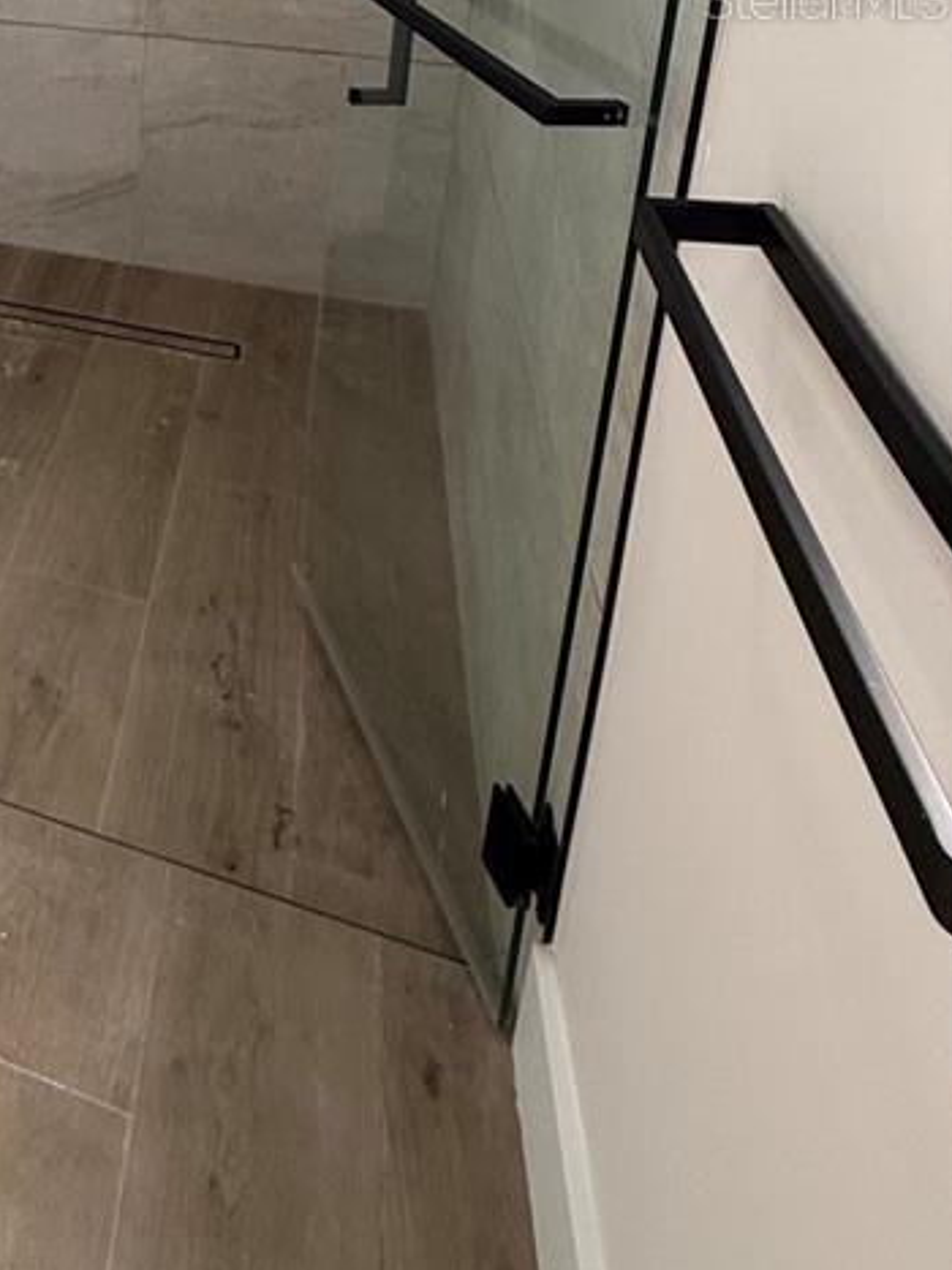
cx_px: -264
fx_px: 1321
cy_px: -3
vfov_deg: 43.8
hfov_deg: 31.3
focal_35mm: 36
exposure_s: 1/120
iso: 125
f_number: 2.2
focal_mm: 2.22
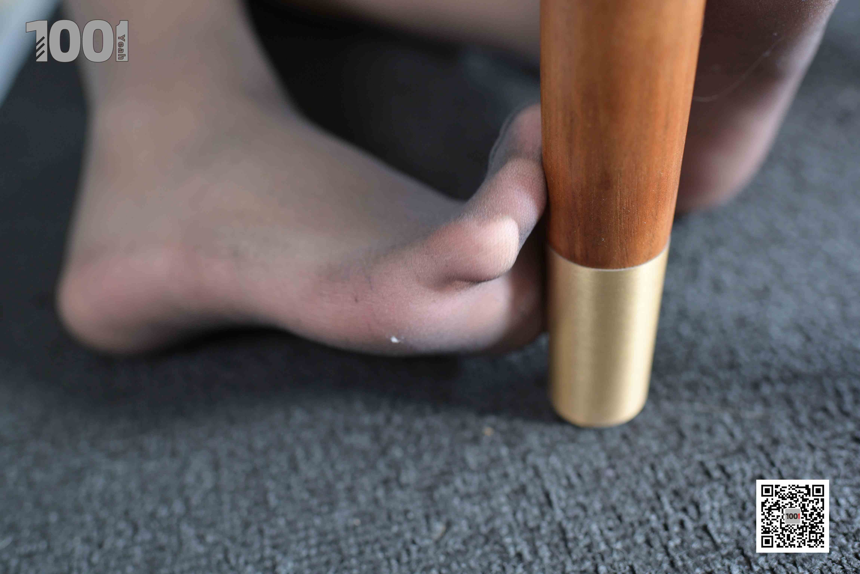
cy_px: 287
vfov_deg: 37.9
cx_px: 430
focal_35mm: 35
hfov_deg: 54.4
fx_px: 836
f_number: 3.5
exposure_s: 1/125
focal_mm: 35
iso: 800
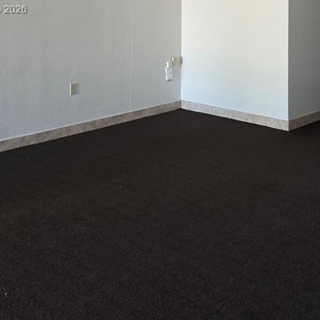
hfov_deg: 30.8
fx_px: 575
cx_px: 218
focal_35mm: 55
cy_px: 10
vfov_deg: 29.3
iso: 800
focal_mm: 6.25
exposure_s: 1/120
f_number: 1.7
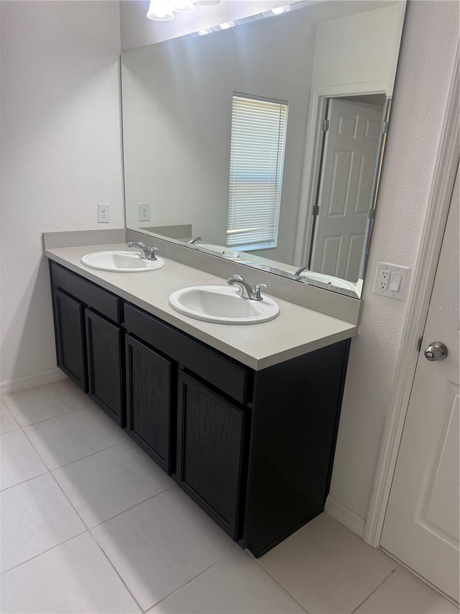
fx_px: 425
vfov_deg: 71.6
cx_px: 230
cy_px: 307
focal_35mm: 24
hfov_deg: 56.8
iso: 125
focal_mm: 6.76
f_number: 1.78
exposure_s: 1/120
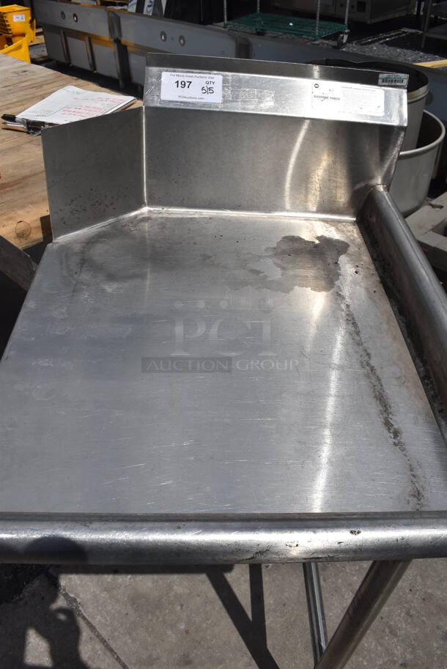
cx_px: 224
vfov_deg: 61.9
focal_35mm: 30
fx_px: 558
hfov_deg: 43.7
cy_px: 334
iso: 200
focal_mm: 20
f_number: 11
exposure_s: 1/1600
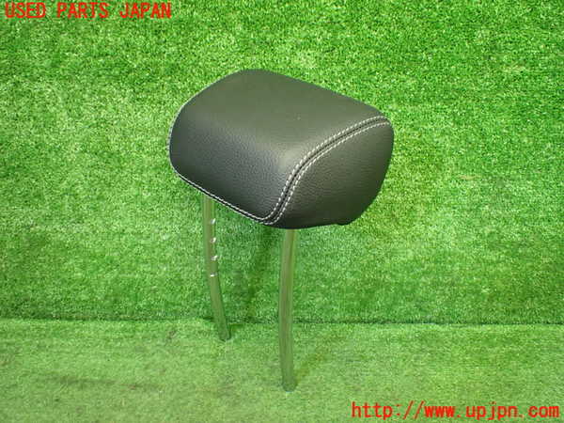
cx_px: 282
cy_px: 212
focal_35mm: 30
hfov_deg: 60.0
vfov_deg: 46.8
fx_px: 489
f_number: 2.3
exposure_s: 1/100
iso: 800
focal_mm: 5.4
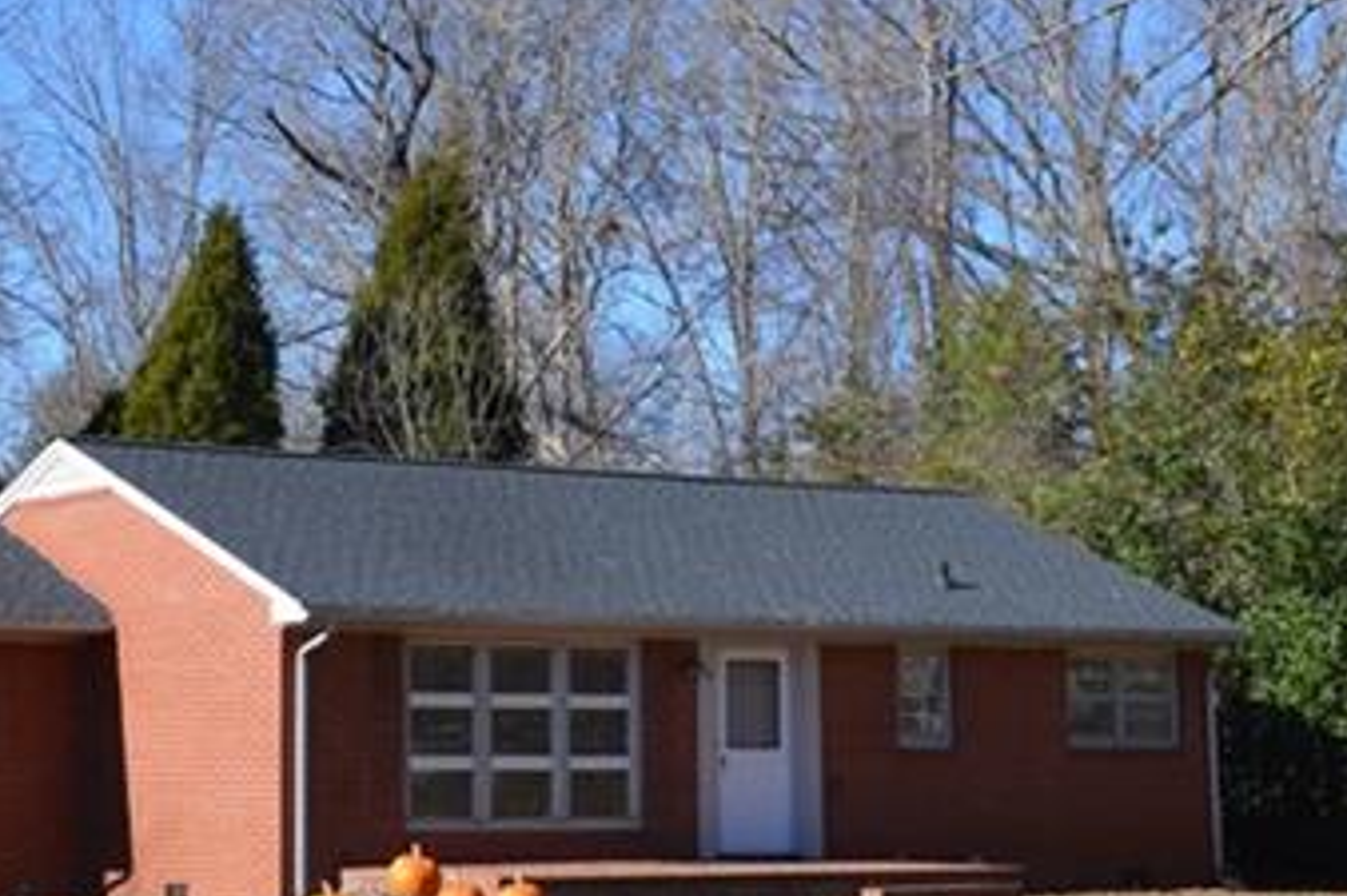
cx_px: 183
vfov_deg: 15.0
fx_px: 3403
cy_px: 390
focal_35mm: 91
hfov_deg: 22.0
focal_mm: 20
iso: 100
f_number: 8
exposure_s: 1/250
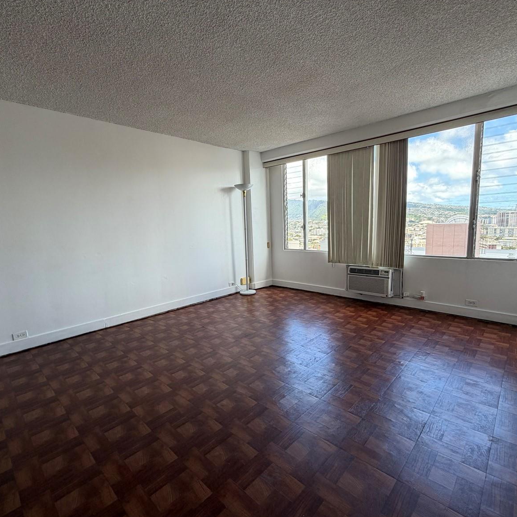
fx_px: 287
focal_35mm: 17
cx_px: 267
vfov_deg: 84.0
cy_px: 263
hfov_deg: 83.9
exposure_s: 1/121
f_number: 2.2
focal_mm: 2.22
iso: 64
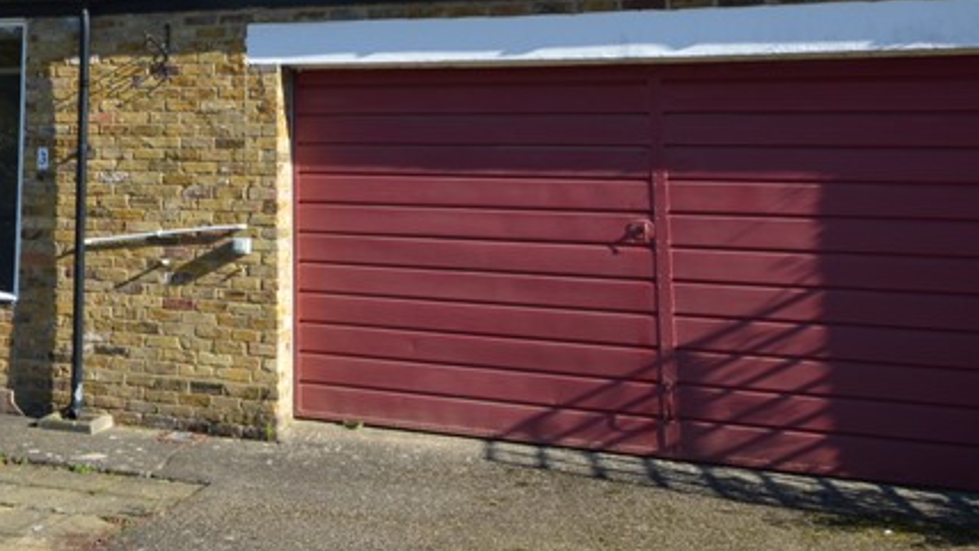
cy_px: -27
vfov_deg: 25.0
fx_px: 1168
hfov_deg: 43.1
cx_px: 181
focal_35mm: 45
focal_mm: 12
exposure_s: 1/250
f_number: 8
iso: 140
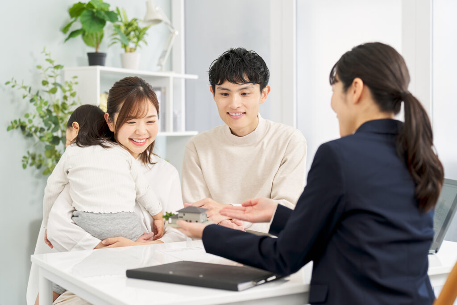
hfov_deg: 35.0
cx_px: 228
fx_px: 724
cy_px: 152
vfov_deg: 23.8
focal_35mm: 57
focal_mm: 57
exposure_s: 1/125
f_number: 2.8
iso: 400
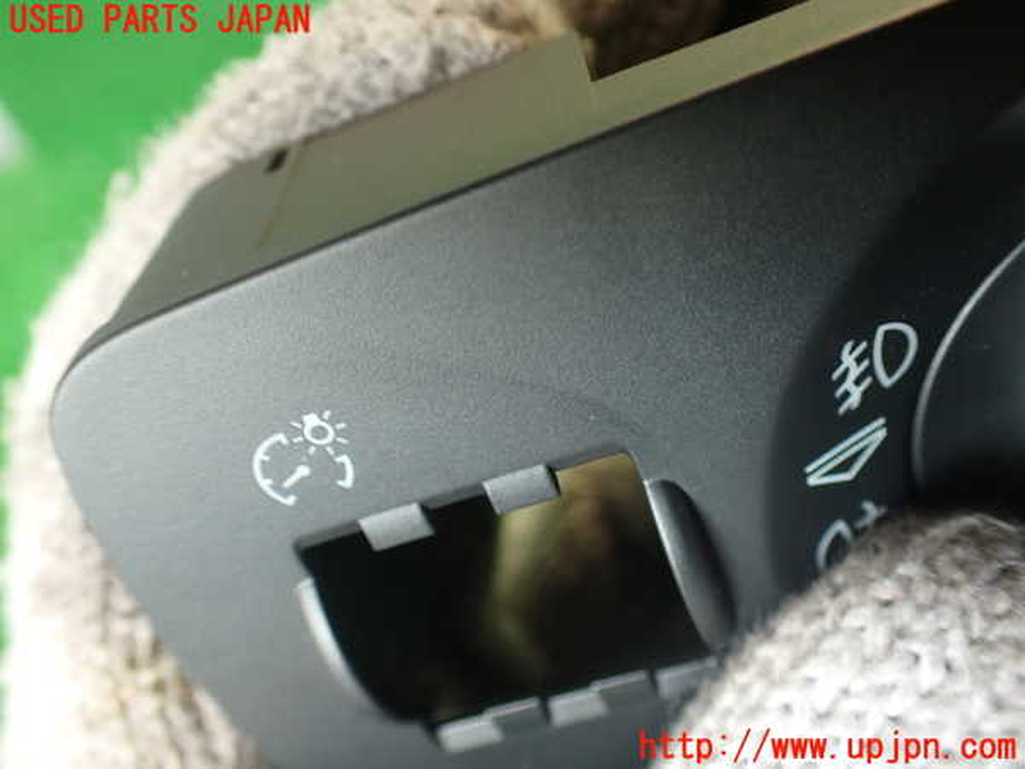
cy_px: 384
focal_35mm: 32
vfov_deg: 44.2
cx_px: 512
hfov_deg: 56.8
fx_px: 948
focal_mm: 5.79
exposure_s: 1/30
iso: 200
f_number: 2.4
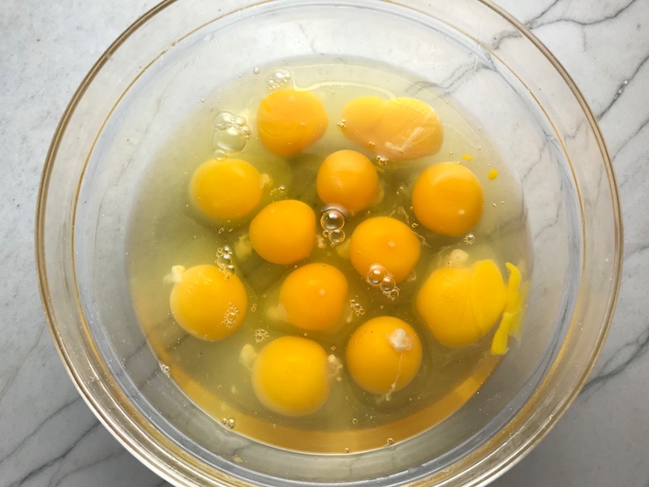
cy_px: 244
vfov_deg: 49.7
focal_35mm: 28
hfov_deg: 63.4
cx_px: 324
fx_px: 525
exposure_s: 1/124
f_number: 1.8
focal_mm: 3.99
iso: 20
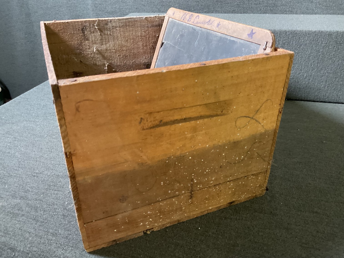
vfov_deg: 48.2
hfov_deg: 61.7
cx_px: 172
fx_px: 288
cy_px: 129
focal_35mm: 29
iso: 250
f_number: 1.8
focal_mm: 3
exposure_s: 1/30
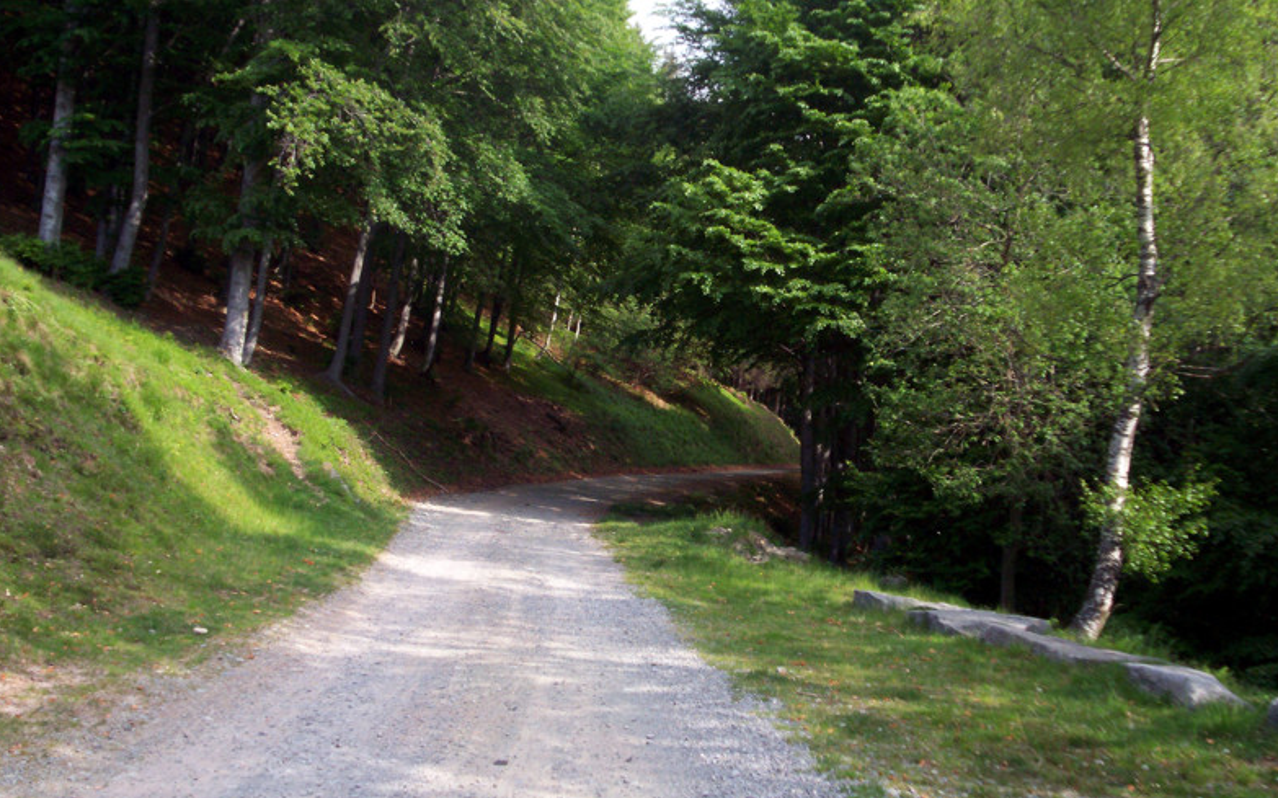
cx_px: 645
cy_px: 424
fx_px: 1358
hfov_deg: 50.4
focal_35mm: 39
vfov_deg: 32.7
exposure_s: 1/231
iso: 100
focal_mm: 5.9
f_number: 4.5
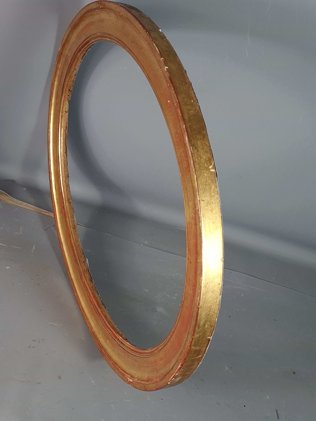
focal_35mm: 26
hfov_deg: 53.1
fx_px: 316
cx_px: 158
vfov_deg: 67.3
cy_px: 210
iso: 100
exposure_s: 1/50
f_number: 1.8
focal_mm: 5.4
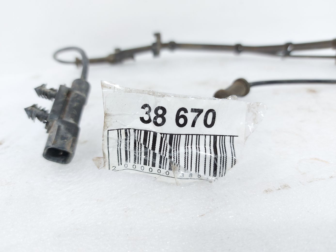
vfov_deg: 56.8
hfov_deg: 71.6
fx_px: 233
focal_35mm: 24
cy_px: 126
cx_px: 168
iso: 64
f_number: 1.8
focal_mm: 5.23
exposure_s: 1/50
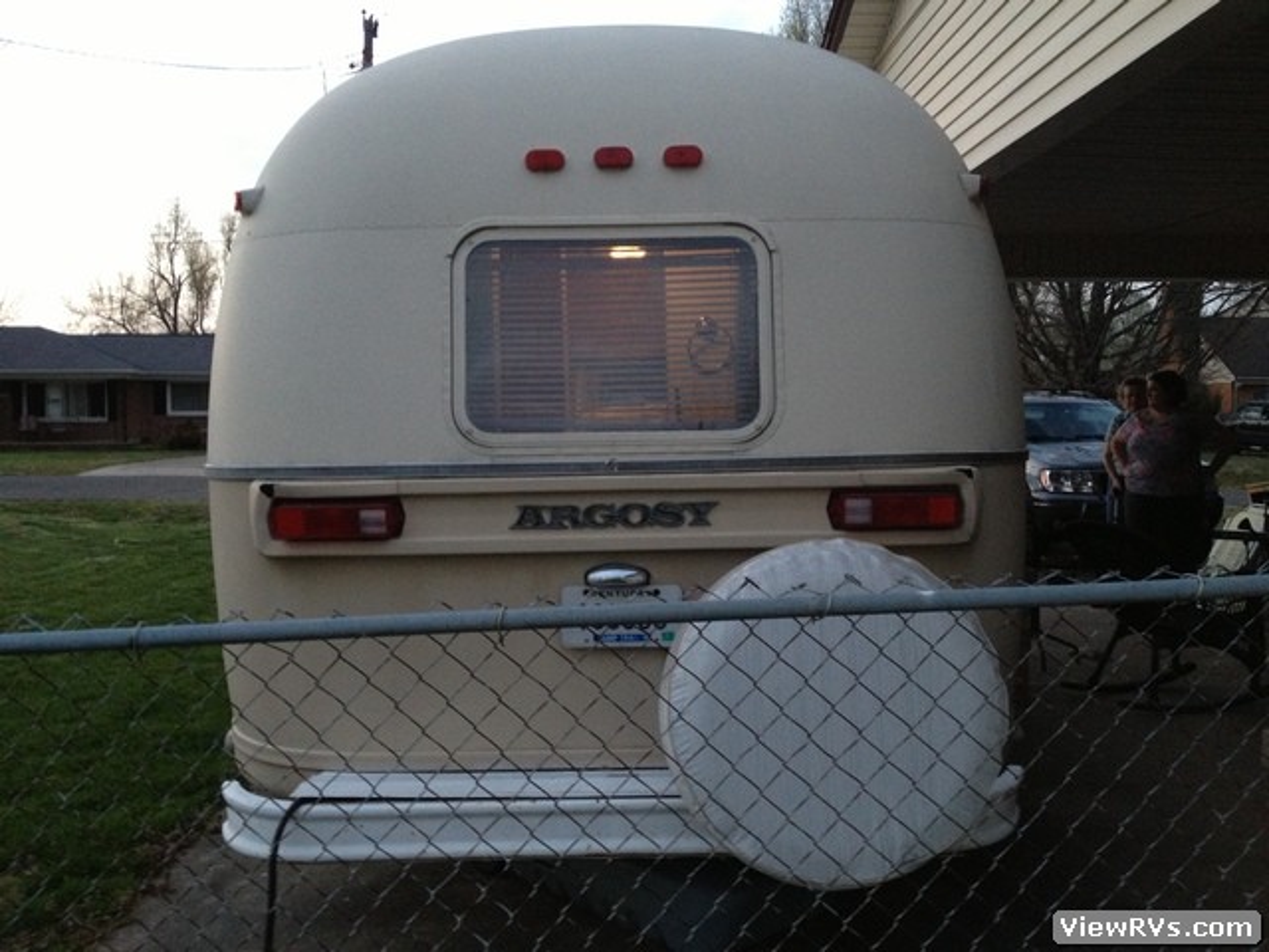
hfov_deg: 52.6
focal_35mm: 35
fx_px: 1283
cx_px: 634
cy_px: 476
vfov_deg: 40.7
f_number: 2.4
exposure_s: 1/20
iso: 200
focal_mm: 4.28
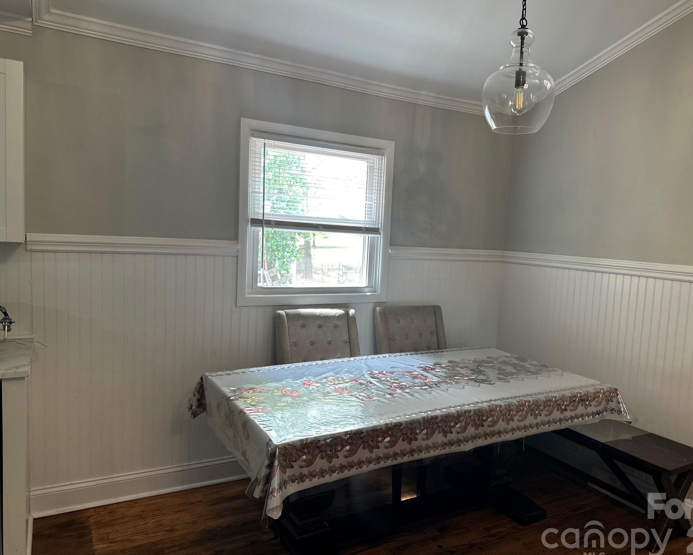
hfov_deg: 65.9
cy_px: 278
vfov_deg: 54.9
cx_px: 383
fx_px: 533
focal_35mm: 26
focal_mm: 6.86
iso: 125
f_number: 1.78
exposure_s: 1/60
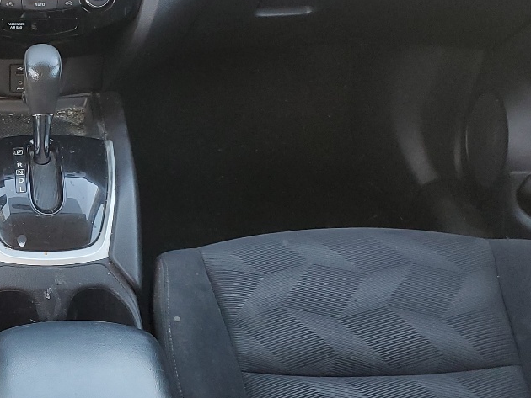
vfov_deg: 22.2
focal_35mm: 66
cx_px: -21
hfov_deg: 27.4
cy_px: 161
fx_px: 1013
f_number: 1.5
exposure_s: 1/120
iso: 64
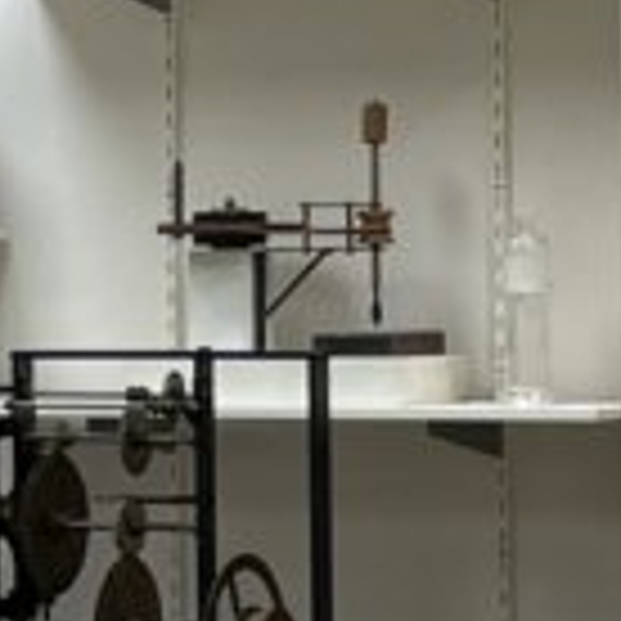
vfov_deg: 8.7
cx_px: -94
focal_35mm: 200
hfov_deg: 8.7
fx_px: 4059
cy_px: 320
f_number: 1.6
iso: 100
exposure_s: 1/120
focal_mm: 4.2
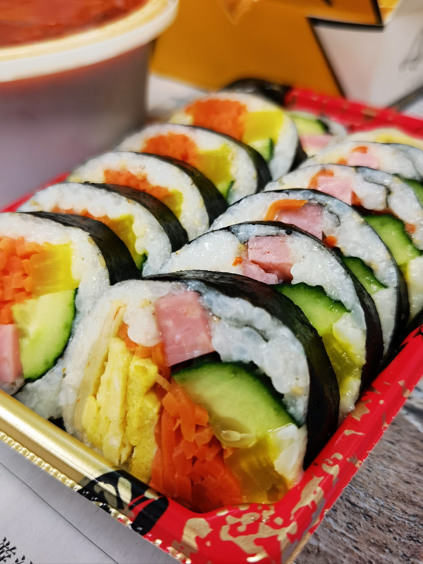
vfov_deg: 49.0
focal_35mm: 38
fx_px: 619
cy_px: 282
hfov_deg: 37.7
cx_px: 212
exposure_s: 1/49.8
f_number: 1.9
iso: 160
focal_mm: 6.67
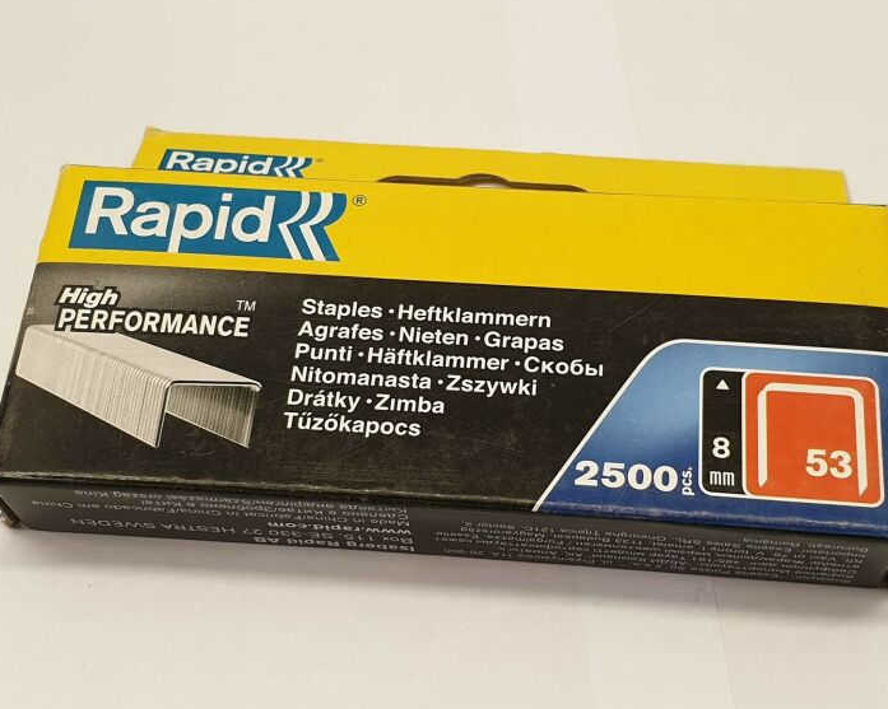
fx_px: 736
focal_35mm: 28
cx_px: 460
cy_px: 348
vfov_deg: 51.5
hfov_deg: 62.2
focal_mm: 4.3
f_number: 2.4
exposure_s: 1/50
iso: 125
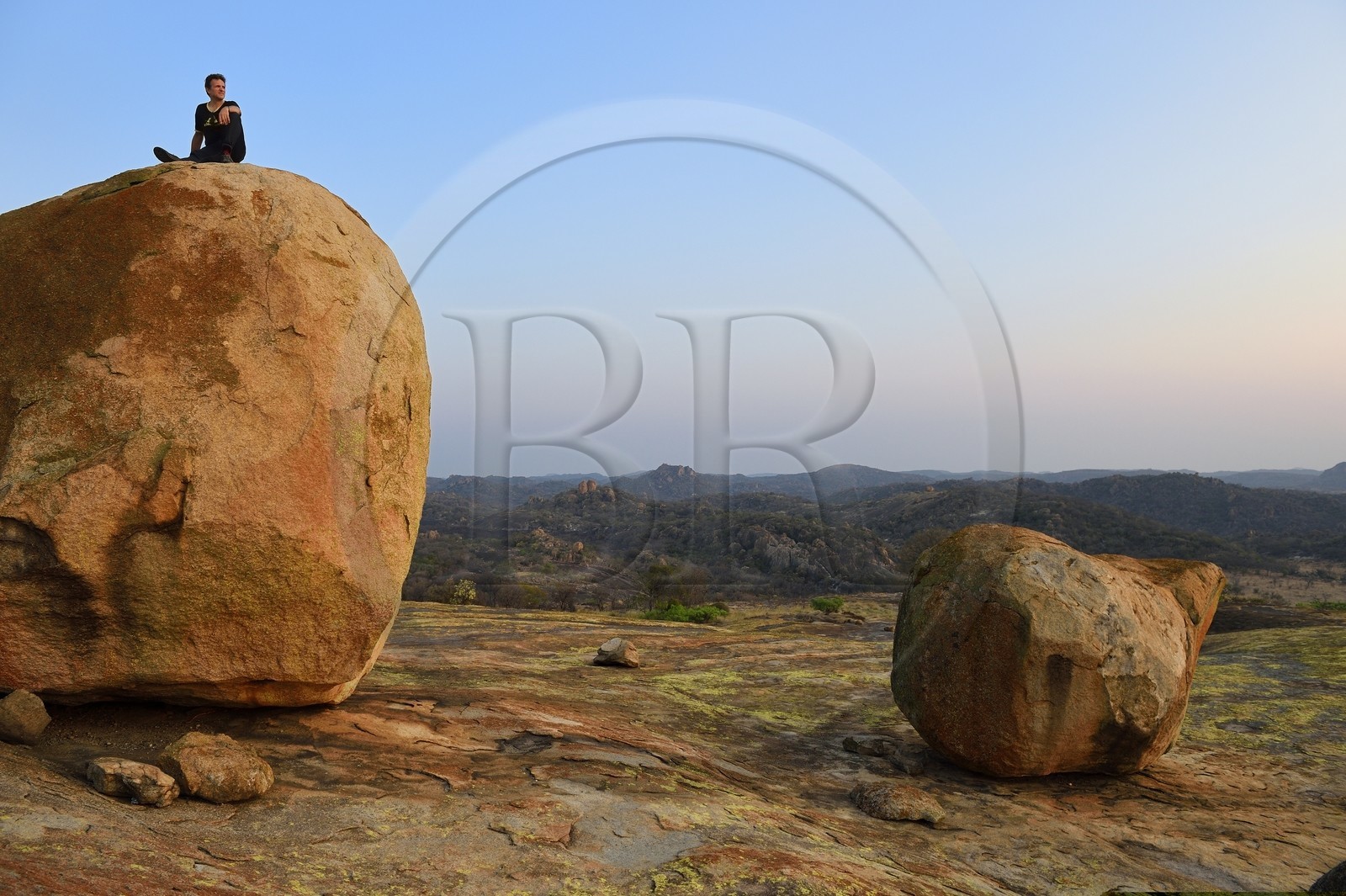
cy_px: 448
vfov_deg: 53.1
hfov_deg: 73.8
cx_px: 673
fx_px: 897
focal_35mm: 24
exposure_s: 1/125
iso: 400
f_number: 7.1
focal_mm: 24
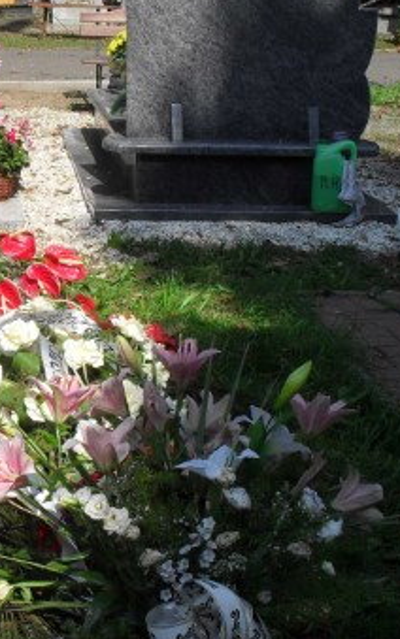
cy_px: 339
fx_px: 1220
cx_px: 4
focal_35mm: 70
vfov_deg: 29.4
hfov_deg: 18.2
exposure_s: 1/180
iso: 100
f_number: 8.4
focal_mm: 6.3
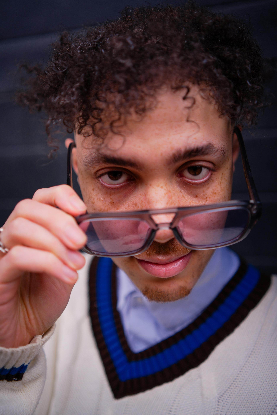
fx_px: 404
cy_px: 208
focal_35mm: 35
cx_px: 138
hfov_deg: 37.9
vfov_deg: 54.4
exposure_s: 1/1000
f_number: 2
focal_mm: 35
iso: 250
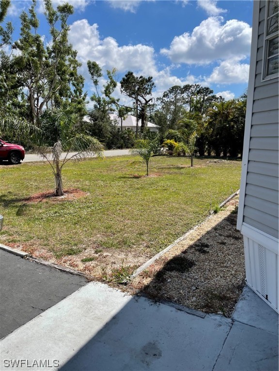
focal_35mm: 26
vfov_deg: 67.3
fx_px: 279
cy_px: 186
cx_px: 140
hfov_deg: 53.1
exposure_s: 1/4202
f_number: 1.6
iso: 32
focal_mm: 5.1
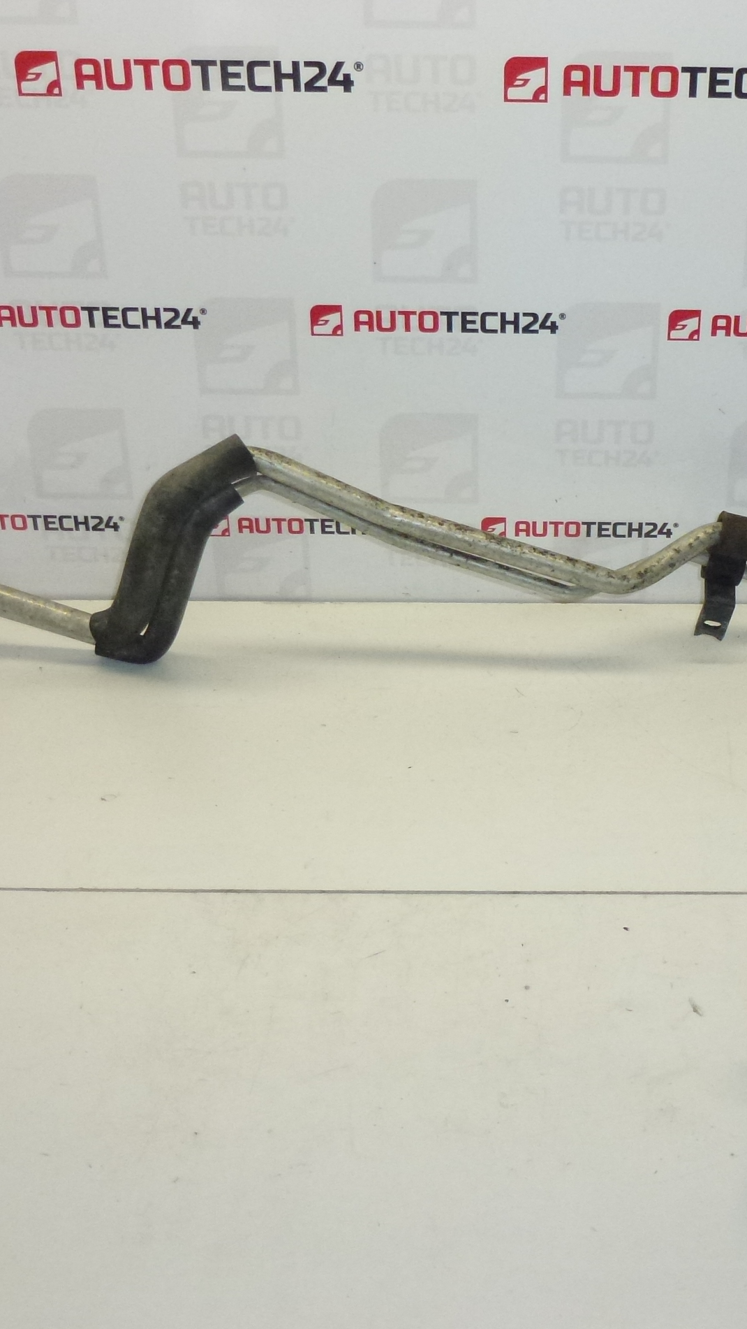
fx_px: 1549
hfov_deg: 26.8
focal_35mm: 44
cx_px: 546
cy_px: 662
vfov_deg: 46.4
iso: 400
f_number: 3.5
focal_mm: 5.4
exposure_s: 1/500
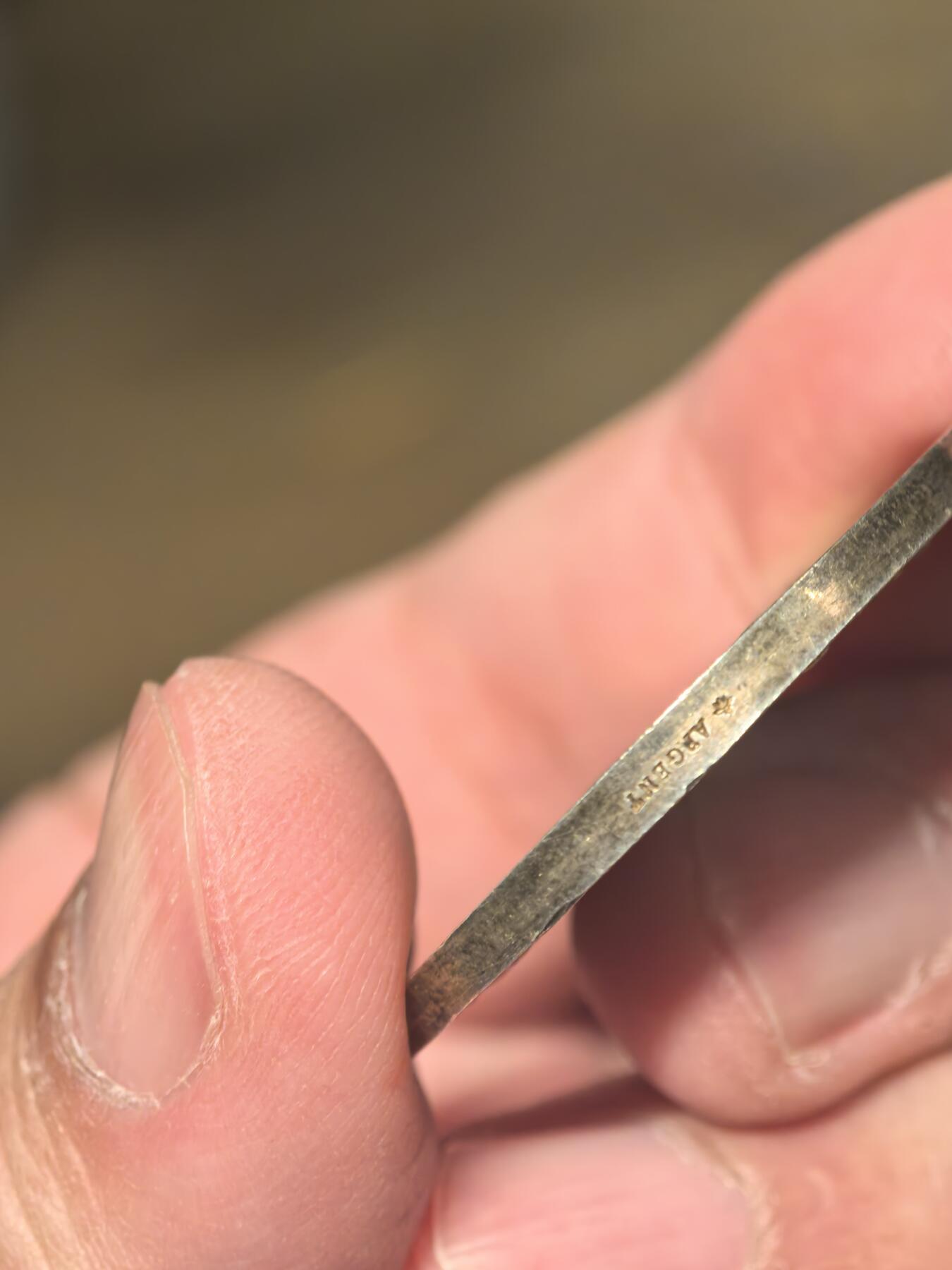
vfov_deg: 20.7
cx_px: 476
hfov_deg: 15.6
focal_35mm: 95
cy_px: 635
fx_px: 3484
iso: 500
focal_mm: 14.6
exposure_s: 1/50
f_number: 3
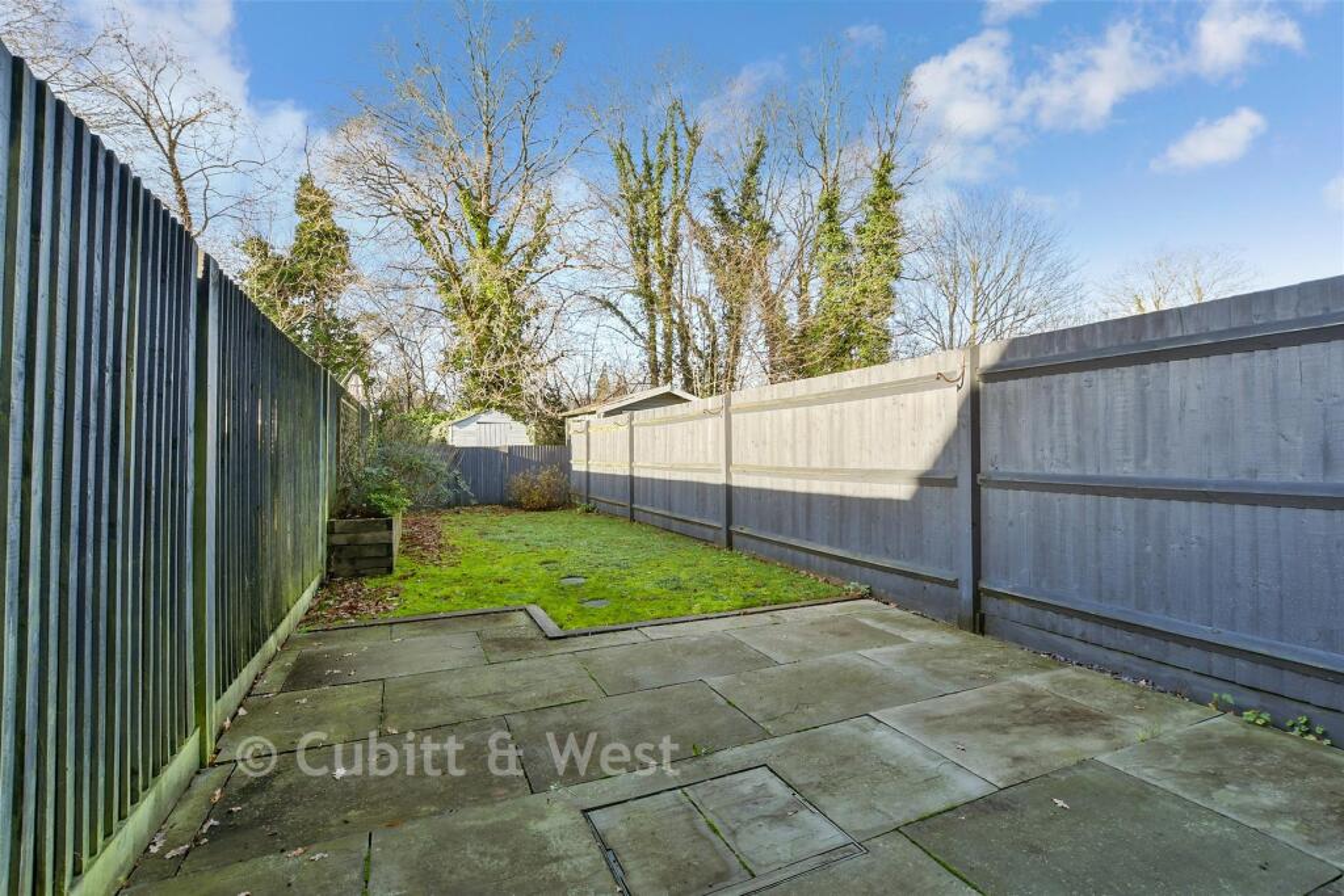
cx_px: 672
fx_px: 560
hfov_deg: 100.4
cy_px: 448
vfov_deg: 77.3
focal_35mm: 15
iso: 160
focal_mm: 10
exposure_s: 1/50
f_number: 8
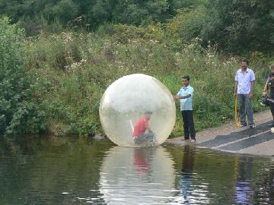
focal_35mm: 147
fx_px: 1164
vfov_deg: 10.1
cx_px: 137
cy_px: 102
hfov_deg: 13.4
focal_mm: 24.6
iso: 80
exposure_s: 1/125
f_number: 5.6
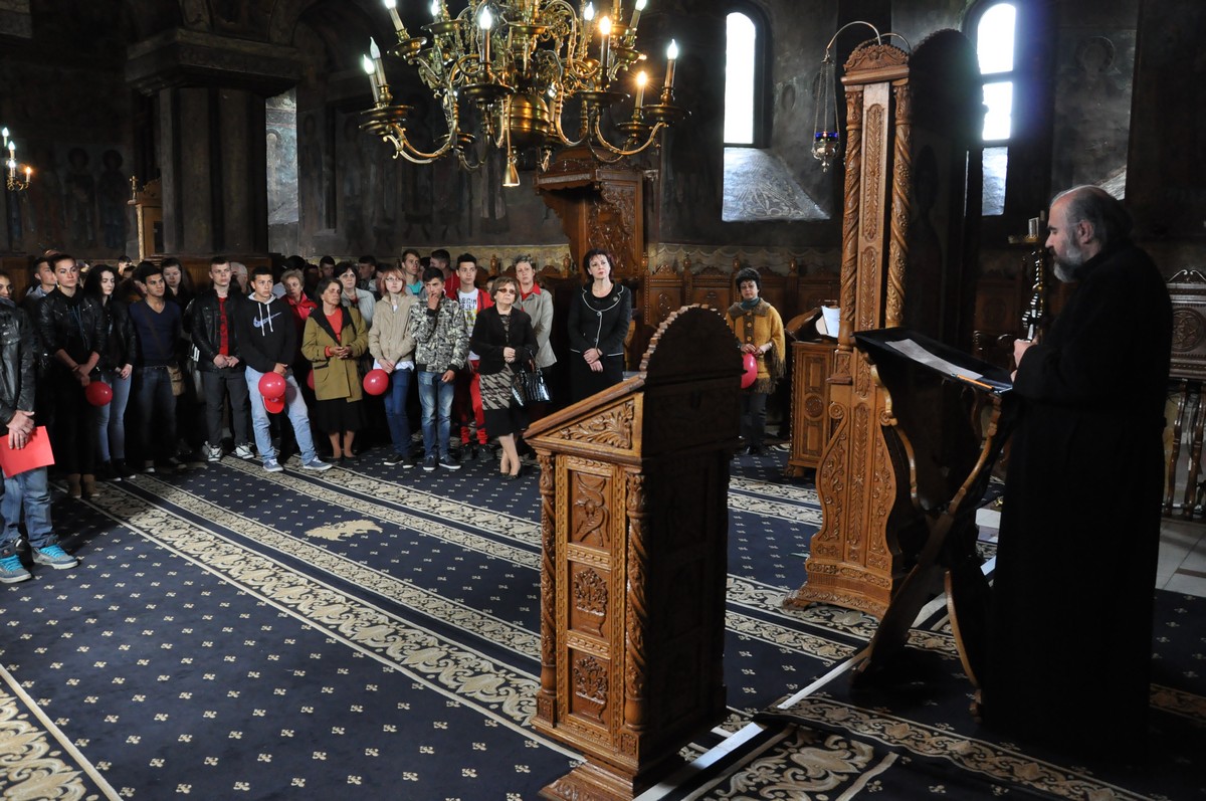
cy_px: 400
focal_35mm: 27
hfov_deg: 67.4
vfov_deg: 47.8
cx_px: 603
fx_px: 903
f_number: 5
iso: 1600
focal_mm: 18
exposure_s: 1/60
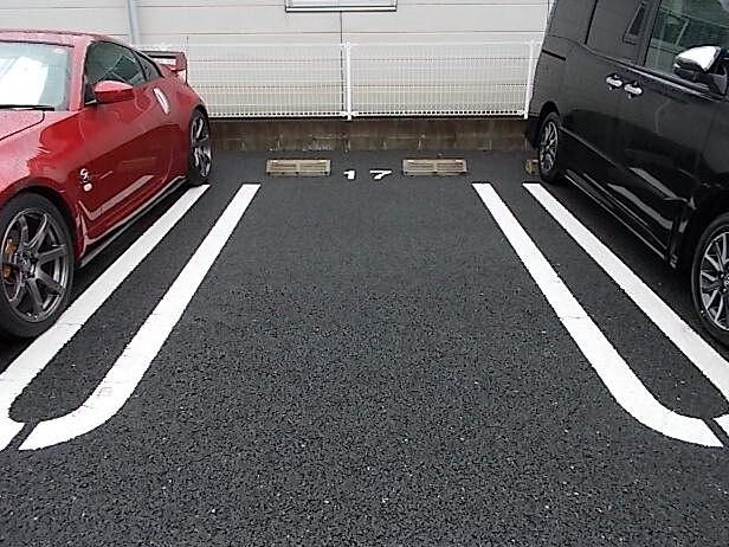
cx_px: 369
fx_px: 569
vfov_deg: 51.3
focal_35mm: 27
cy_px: 264
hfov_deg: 65.3
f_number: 3.2
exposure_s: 1/60
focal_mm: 4.6
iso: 80
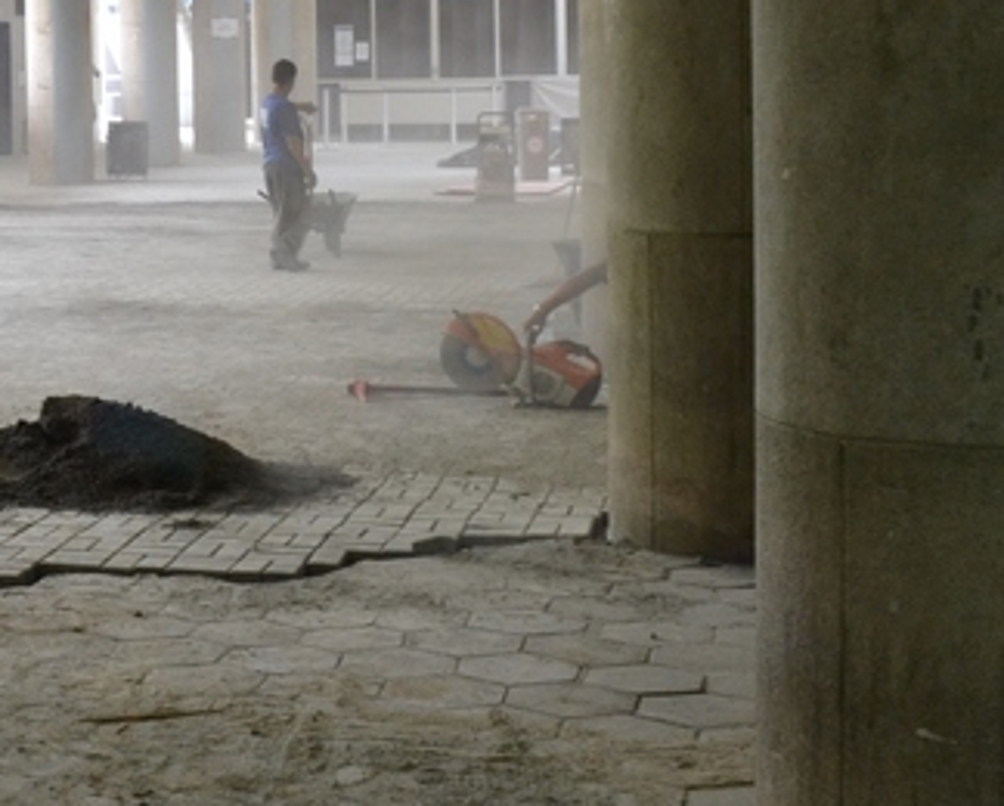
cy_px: 85
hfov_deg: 21.9
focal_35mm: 80
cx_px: -232
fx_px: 2380
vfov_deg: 18.9
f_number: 9
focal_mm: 18
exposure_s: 1/20
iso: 800
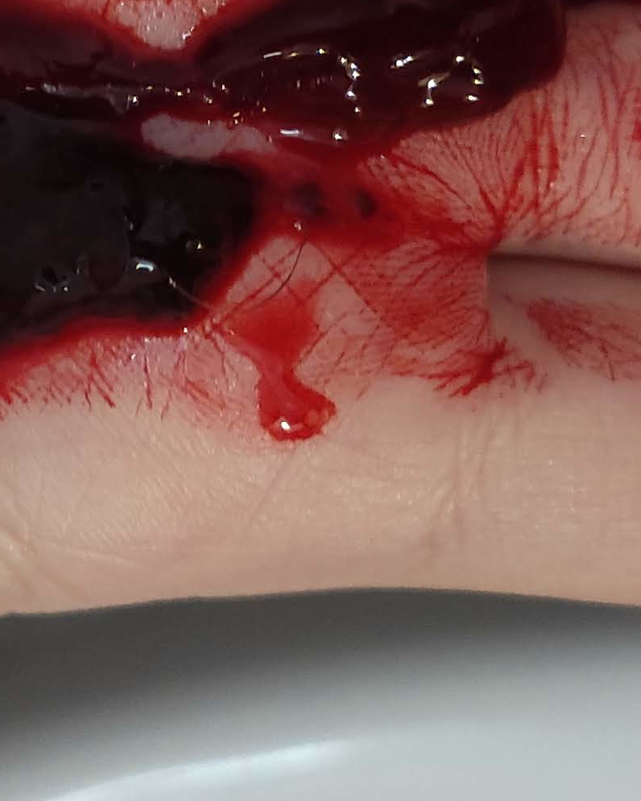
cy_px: 27
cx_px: 7
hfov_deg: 14.9
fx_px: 2419
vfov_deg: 18.4
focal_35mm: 102
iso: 1039
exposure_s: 1/30
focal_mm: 4.74
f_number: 1.79
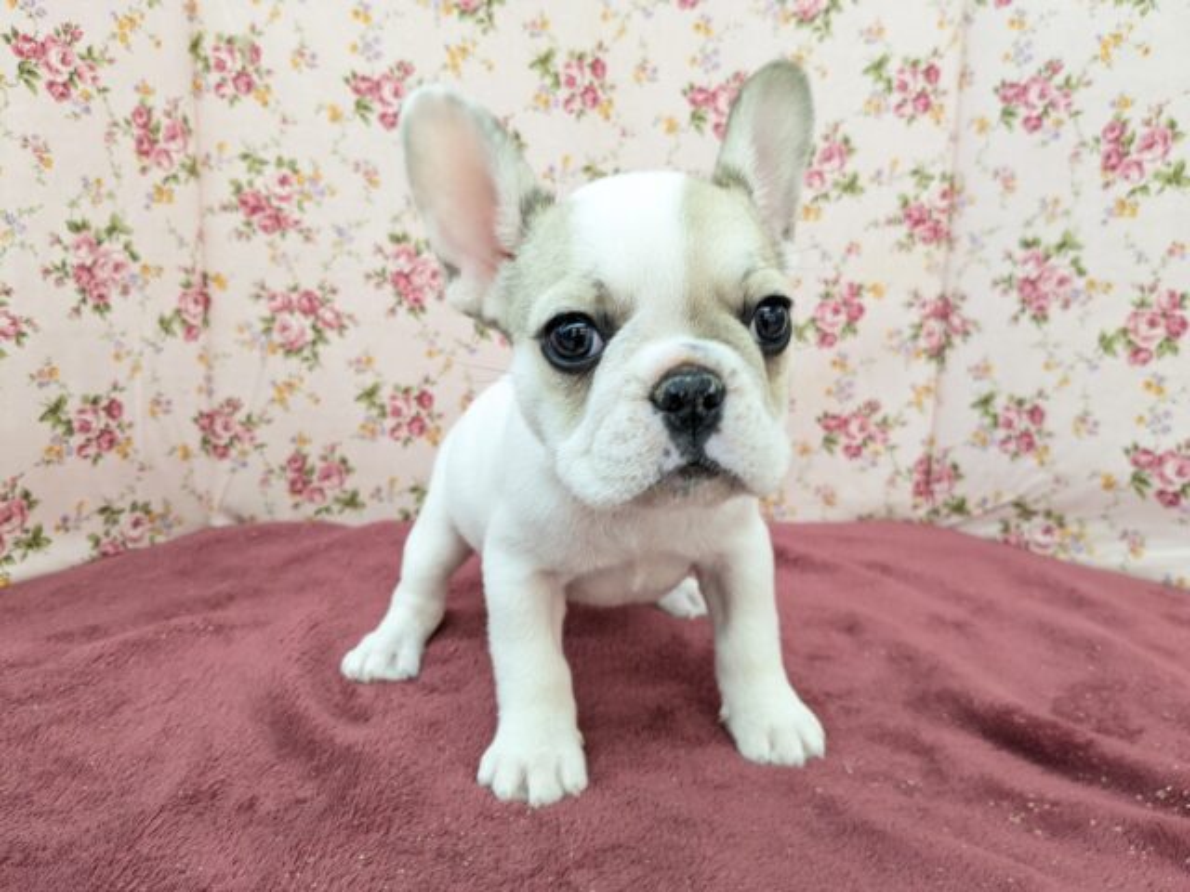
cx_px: 595
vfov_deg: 51.4
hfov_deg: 65.3
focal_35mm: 27
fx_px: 928
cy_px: 446
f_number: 1.73
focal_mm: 4.38
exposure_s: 1/99.9
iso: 249
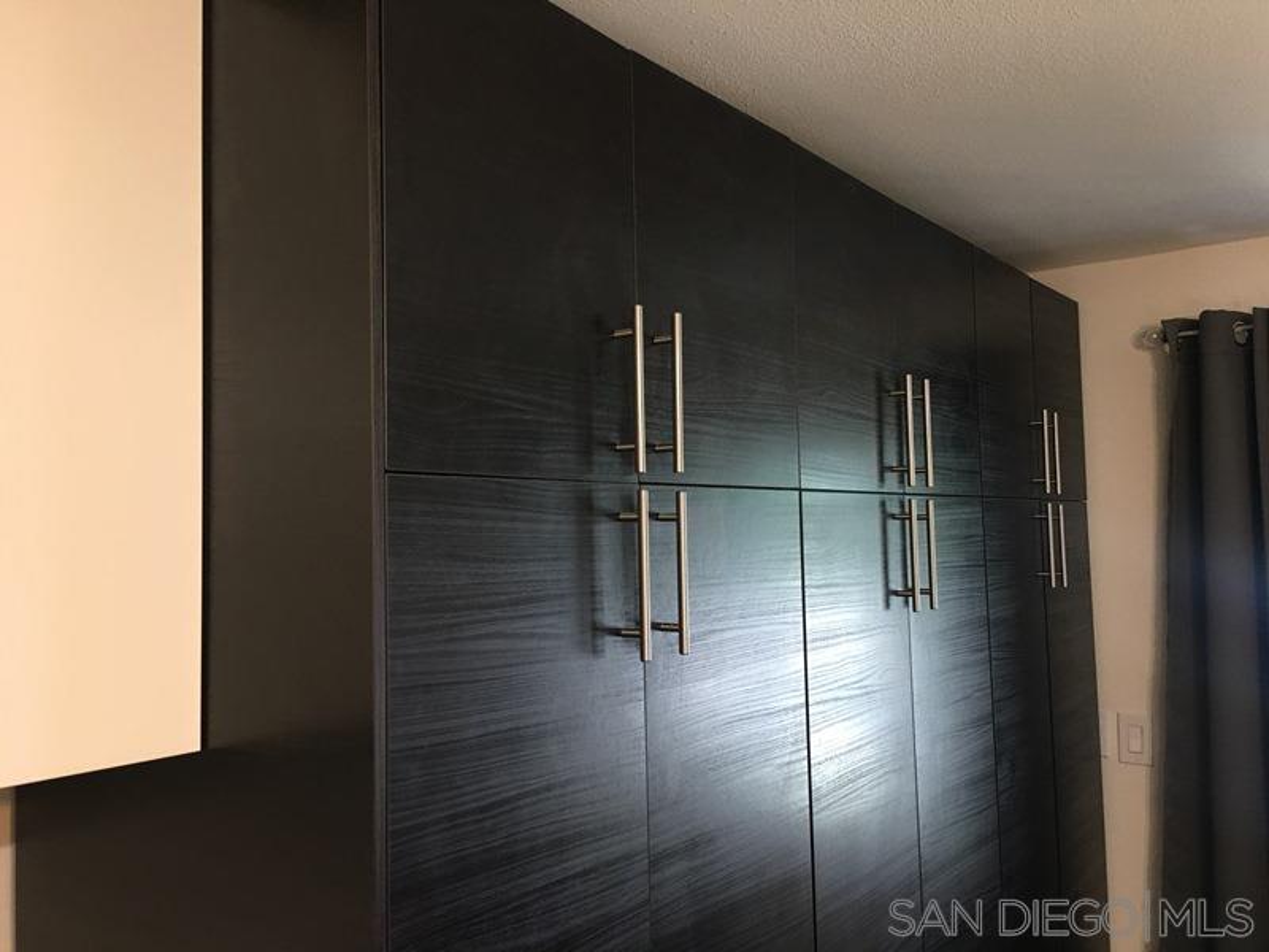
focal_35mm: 29
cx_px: 634
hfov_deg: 61.7
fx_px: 1063
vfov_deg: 48.2
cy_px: 476
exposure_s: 1/15
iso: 50
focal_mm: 4.15
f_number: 2.2
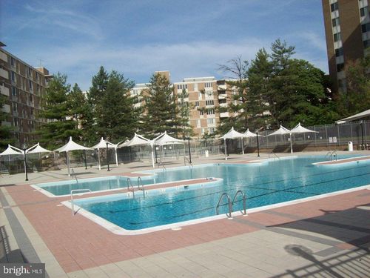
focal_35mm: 36
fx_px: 385
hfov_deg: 51.4
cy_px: 139
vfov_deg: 39.7
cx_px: 185
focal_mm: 6
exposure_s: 1/945
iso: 80
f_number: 4.8
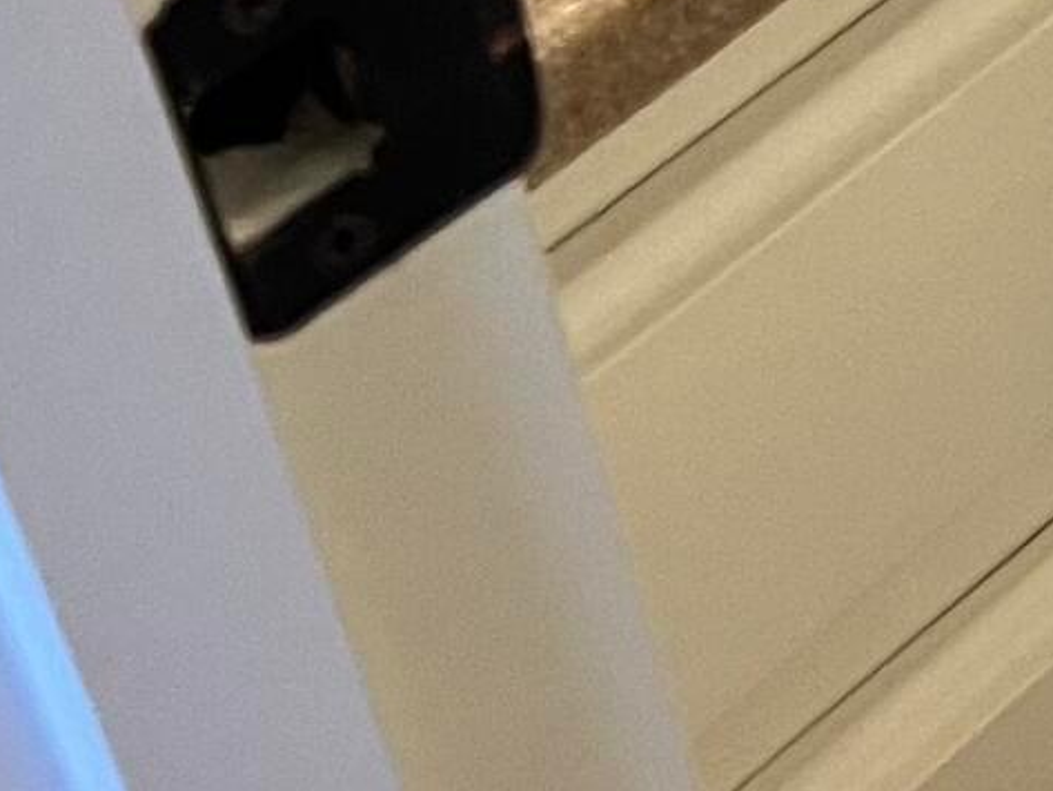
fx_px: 5020
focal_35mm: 165
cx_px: 3137
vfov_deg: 8.2
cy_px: -1190
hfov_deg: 9.5
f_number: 1.5
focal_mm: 5.7
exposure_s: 1/60
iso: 125
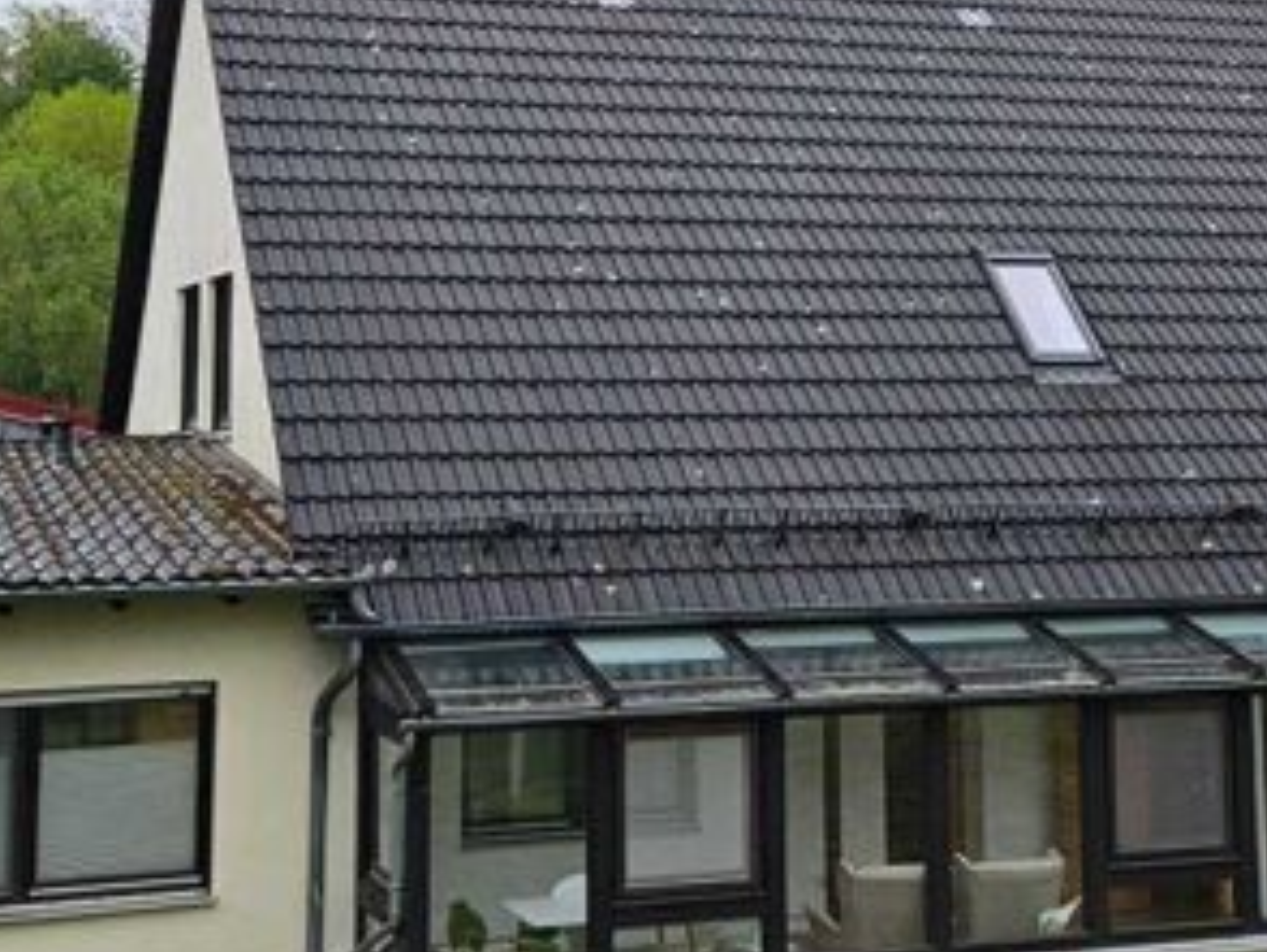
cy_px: 220
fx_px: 2198
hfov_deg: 32.1
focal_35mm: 60
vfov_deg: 24.1
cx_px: 530
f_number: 1.8
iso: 32
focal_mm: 5.4
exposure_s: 1/100
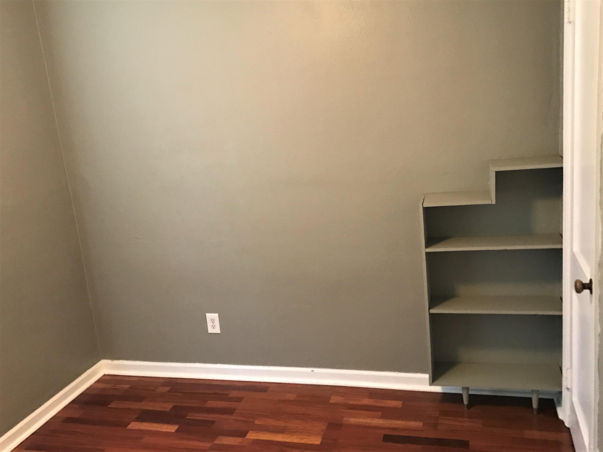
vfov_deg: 49.7
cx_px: 302
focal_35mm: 28
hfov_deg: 63.4
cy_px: 226
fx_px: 488
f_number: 1.8
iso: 100
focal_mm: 3.99
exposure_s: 1/15
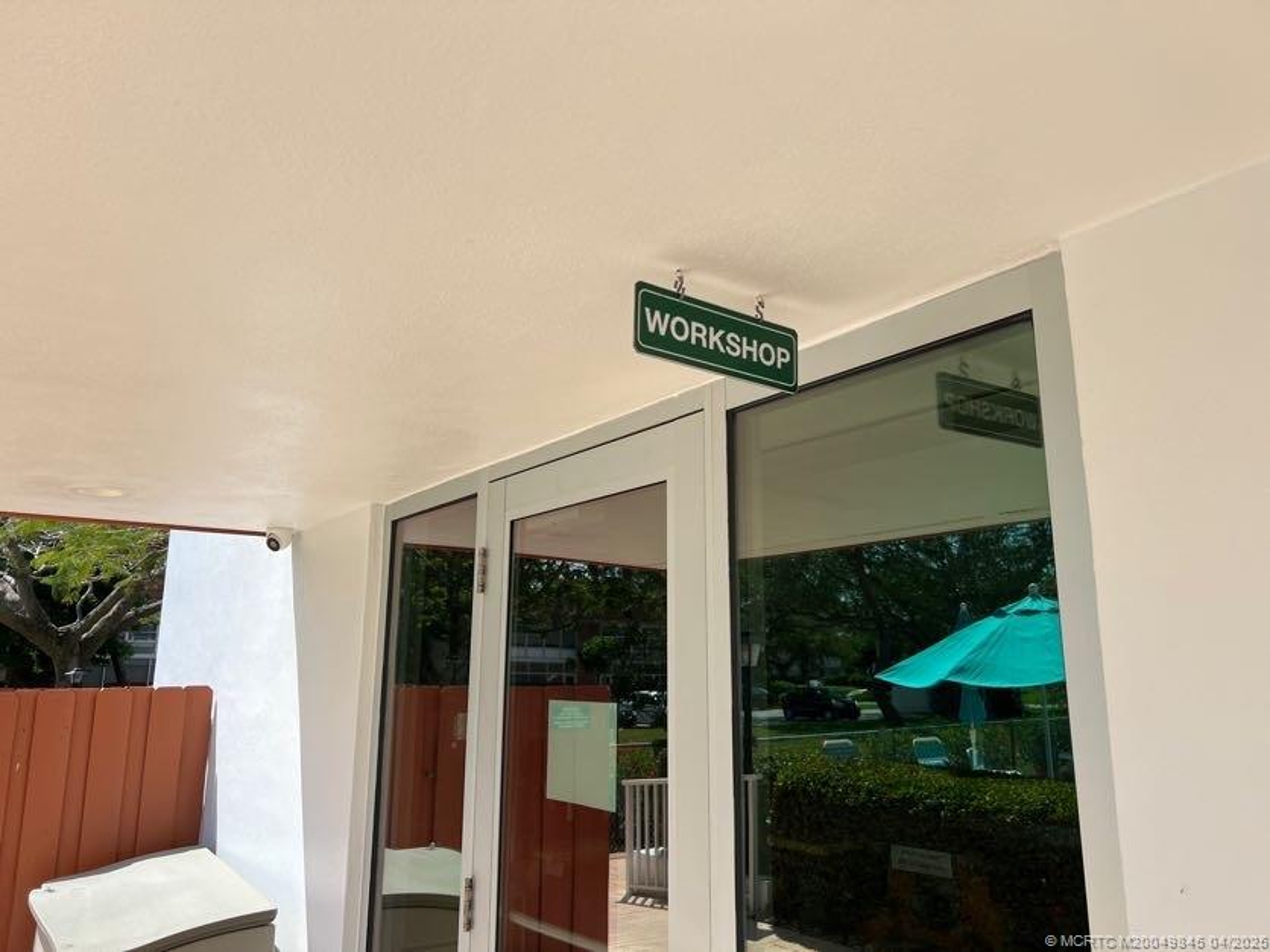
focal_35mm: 26
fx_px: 954
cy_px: 476
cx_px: 635
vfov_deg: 53.1
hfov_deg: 67.3
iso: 50
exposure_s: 1/3831
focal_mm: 5.7
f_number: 1.5
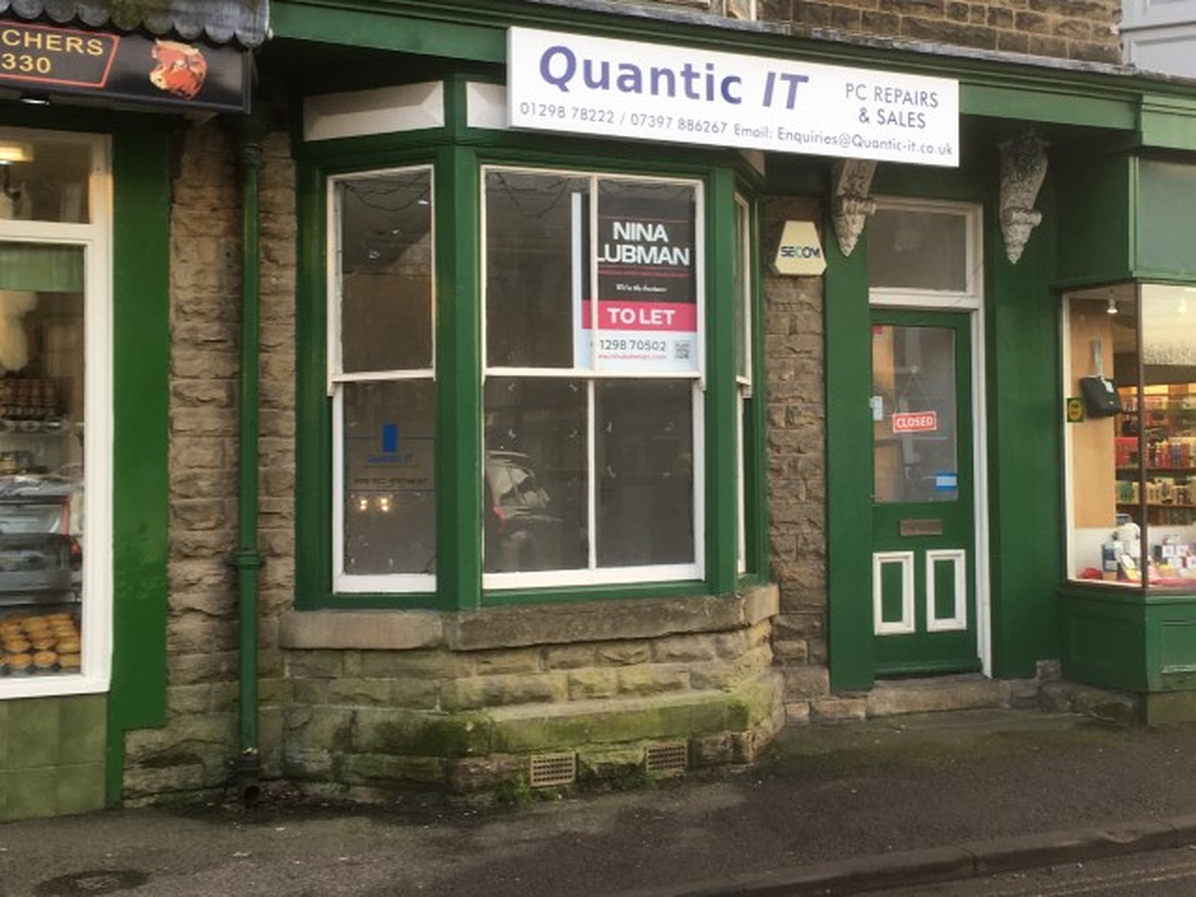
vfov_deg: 48.2
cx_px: 598
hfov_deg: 61.7
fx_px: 1002
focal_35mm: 29
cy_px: 448
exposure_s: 1/50
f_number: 2.2
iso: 25
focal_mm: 4.15
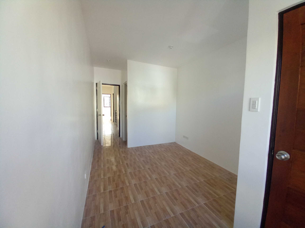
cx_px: 152
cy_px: 114
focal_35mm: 13
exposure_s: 1/60
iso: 100
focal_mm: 1.13
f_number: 2.2
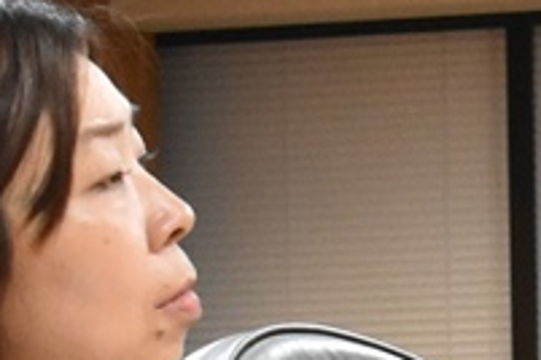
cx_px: 1101
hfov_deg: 8.8
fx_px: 3329
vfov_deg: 6.1
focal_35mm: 222
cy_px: 623
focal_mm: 29
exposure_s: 1/160
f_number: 6.3
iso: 2500
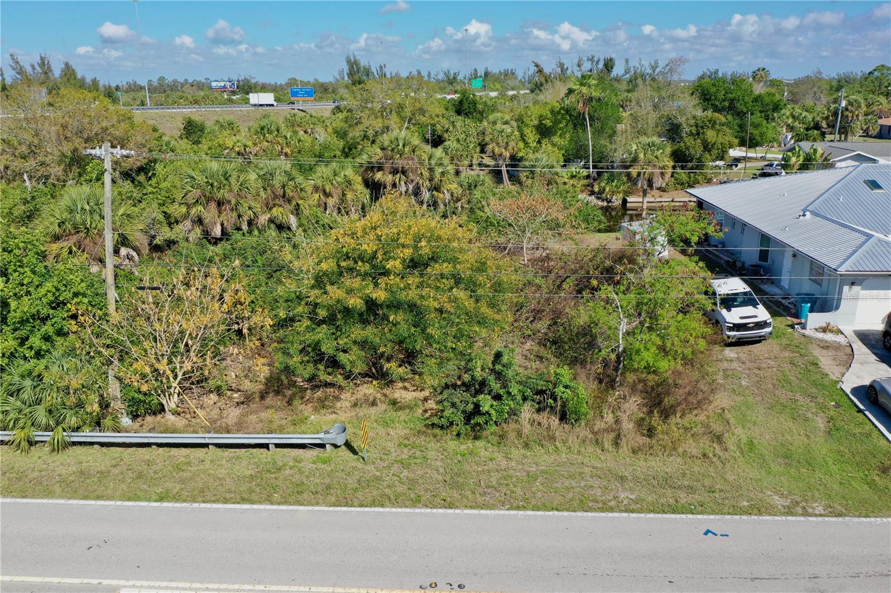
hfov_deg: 65.5
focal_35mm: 28
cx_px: 446
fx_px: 693
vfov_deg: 46.4
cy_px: 296
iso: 100
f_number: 5.6
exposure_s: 1/400
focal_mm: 10.26
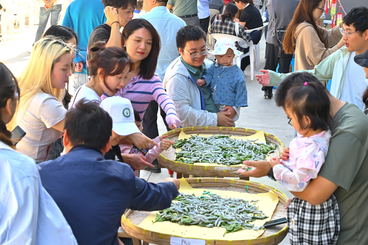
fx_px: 828
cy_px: 122
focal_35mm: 81
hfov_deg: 25.1
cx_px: 184
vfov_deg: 16.9
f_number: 7.1
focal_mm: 54
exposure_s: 1/320
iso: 800
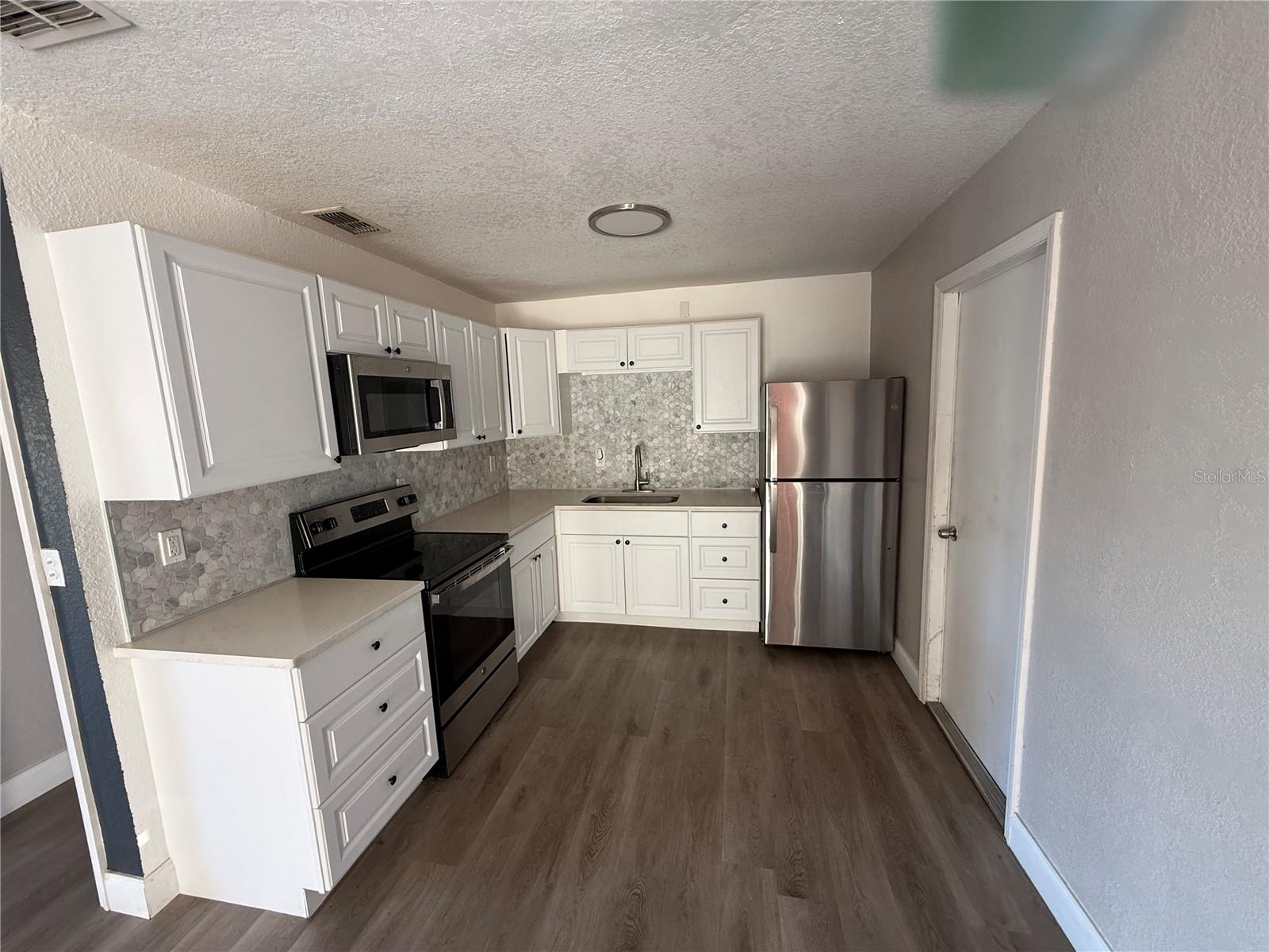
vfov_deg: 85.7
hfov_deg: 102.1
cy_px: 476
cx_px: 634
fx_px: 513
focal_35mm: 14
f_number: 2.2
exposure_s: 1/99
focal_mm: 2.22
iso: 200
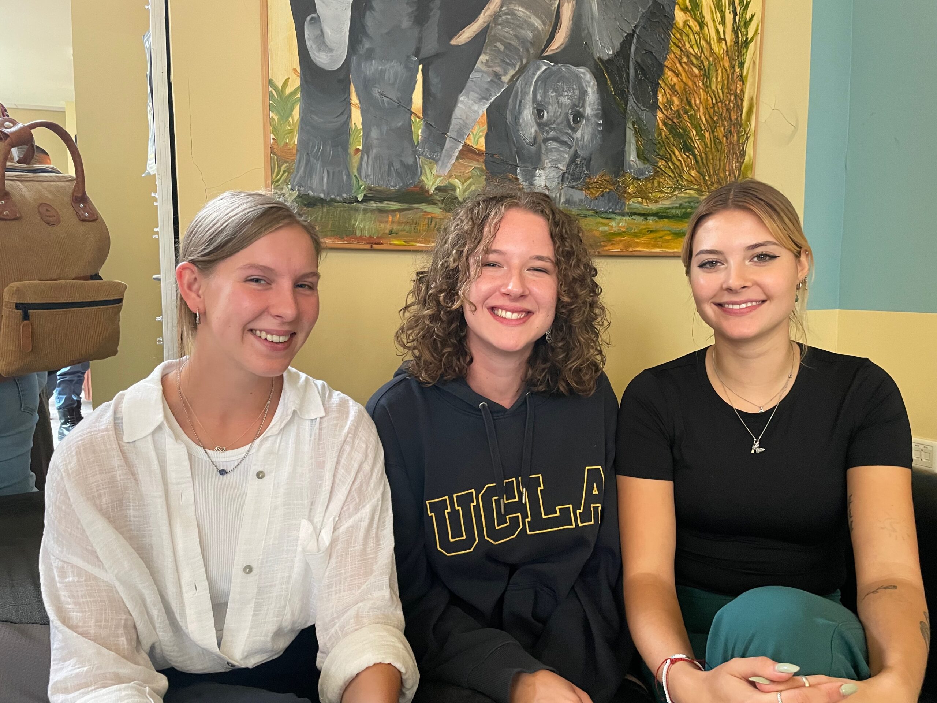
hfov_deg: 67.3
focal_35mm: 26
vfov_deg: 53.1
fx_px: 704
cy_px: 352
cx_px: 468
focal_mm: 4.2
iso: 500
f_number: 1.6
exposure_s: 1/60
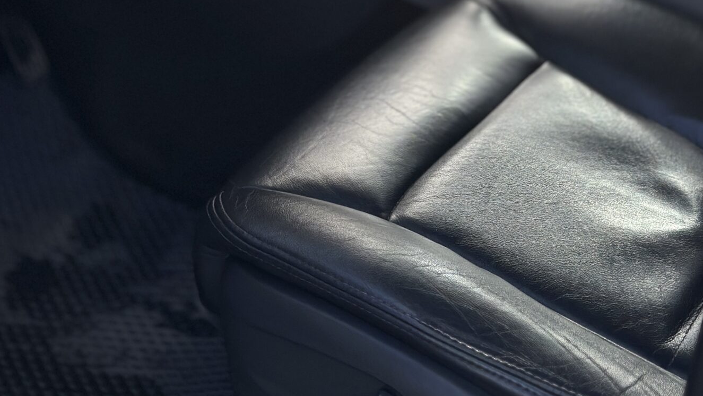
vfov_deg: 11.6
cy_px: -176
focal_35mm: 101
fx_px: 1883
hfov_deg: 21.1
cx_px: 352
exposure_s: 1/1212
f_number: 1.78
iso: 80
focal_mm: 6.86
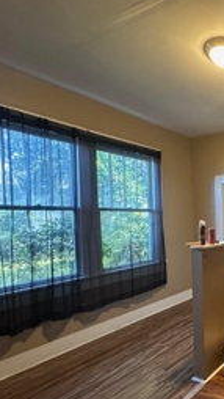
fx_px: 253
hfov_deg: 35.9
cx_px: 276
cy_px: 225
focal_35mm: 24
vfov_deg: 76.0
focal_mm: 2.22
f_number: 2.2
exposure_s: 1/60
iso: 800
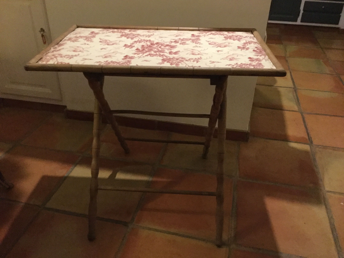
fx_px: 308
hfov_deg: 58.4
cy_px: 129
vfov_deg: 45.4
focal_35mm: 31
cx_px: 172
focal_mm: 3.3
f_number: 2.4
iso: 320
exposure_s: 1/17
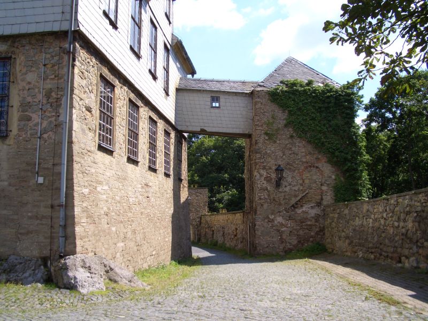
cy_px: 160
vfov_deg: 40.7
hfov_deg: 52.6
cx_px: 214
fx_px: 433
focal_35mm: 35
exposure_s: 1/250
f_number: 4.3
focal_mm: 5.8
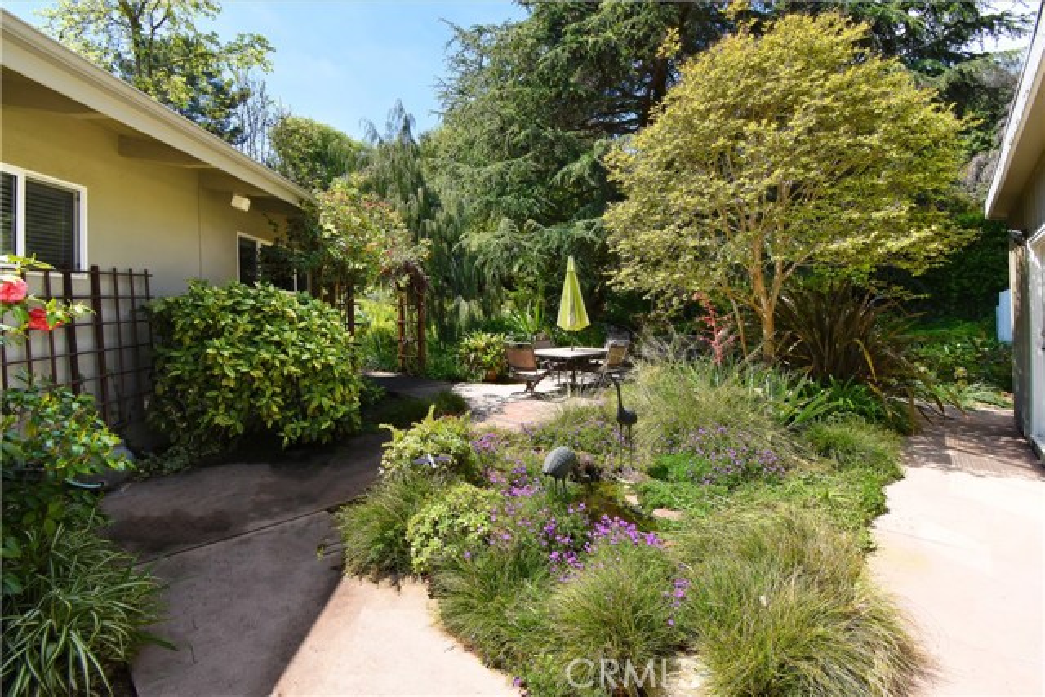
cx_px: 522
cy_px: 348
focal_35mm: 15
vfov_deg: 77.4
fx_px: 435
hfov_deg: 100.4
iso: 250
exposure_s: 1/125
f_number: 13
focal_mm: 10
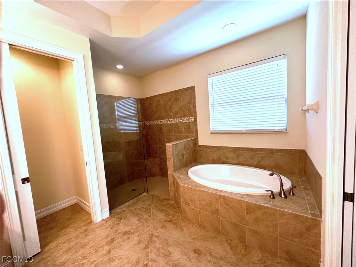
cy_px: 134
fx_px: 144
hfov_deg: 102.1
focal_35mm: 14
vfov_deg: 85.7
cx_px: 178
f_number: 2.2
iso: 250
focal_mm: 2.22
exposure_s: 1/120
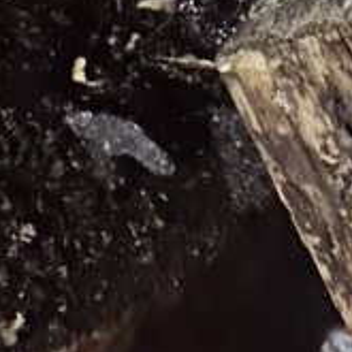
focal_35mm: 264
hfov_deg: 6.4
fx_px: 3037
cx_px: -395
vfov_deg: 6.4
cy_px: -354
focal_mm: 6.86
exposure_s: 1/15
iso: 1250
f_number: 1.78
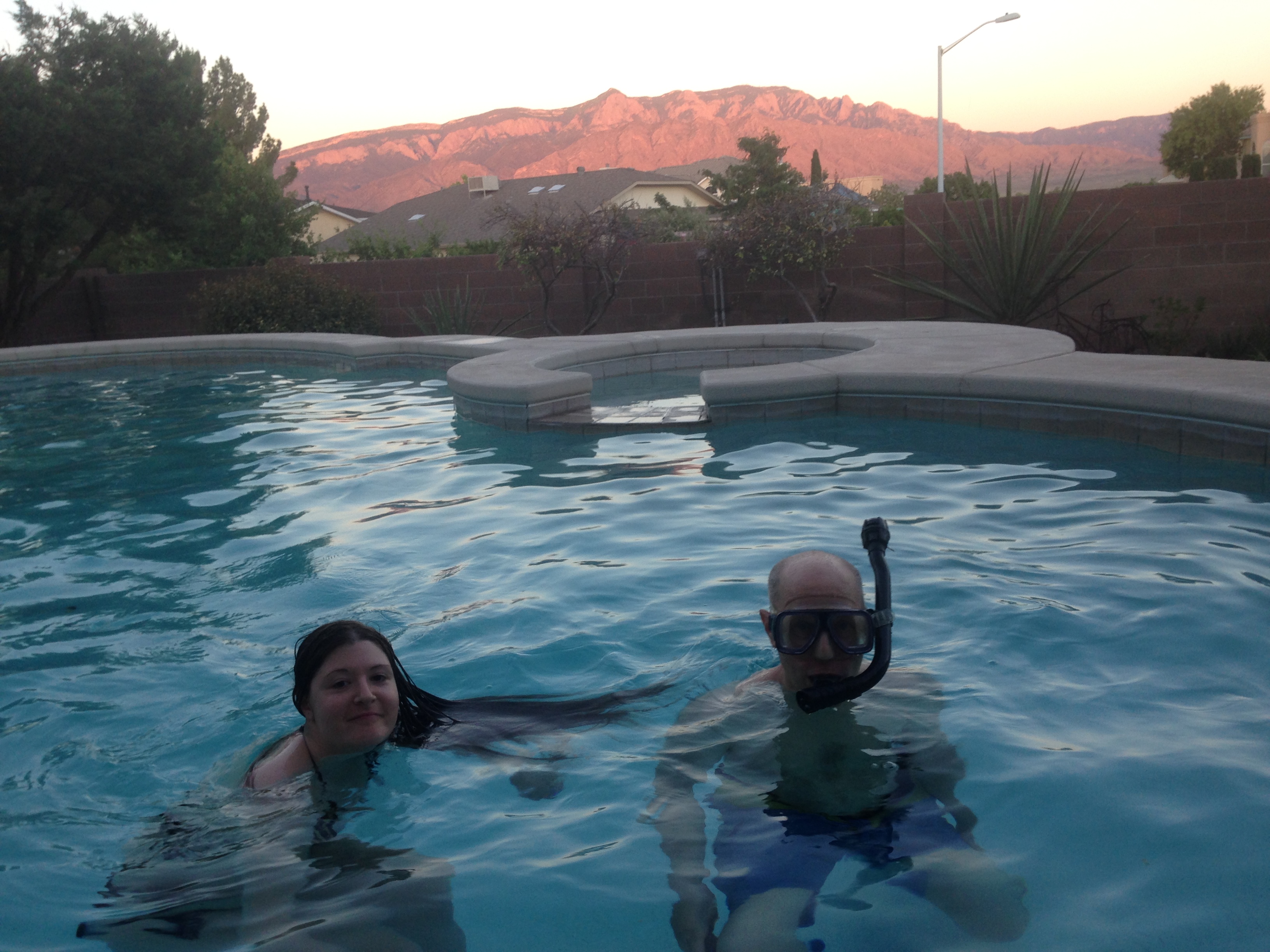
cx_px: 635
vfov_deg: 42.9
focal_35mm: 33
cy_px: 476
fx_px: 1211
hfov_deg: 55.4
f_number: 2.4
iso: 50
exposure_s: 1/60
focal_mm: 4.12
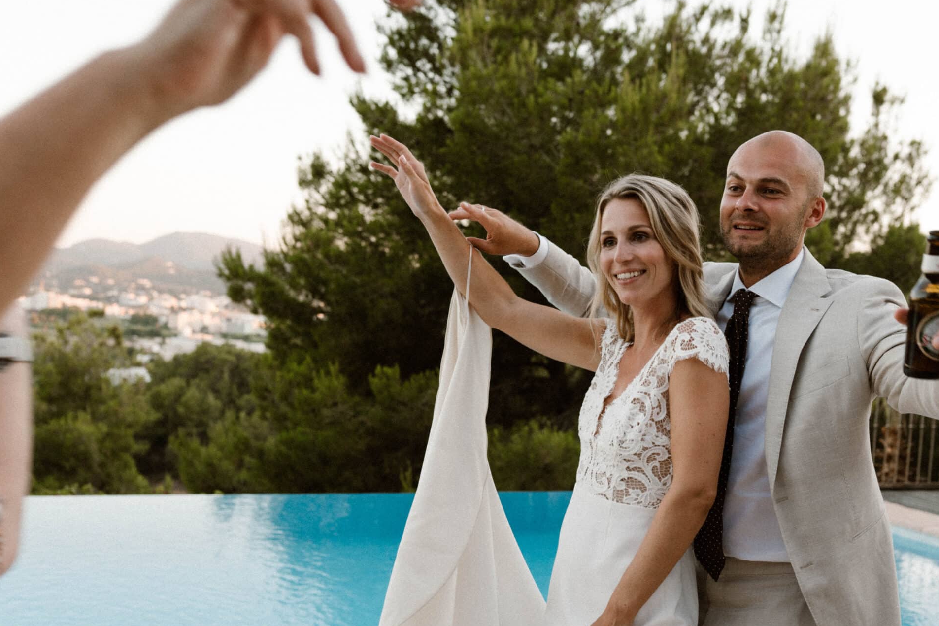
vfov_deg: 28.5
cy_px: 398
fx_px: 1226
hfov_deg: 41.7
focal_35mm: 47
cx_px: 558
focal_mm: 35
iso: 500
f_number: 4
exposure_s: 1/160
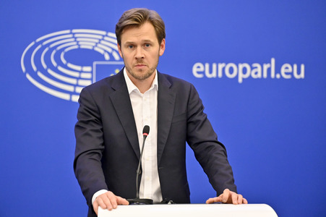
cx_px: 163
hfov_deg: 15.2
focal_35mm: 135
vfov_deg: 10.1
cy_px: 108
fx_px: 1222
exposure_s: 1/800
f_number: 2.8
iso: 5000
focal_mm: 135
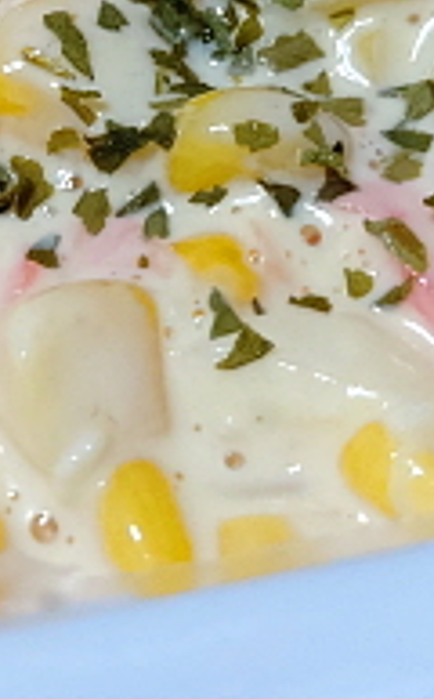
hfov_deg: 14.7
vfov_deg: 23.1
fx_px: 1672
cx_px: 105
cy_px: 87
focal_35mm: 88
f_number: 2
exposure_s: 1/40
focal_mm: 4.58
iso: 200
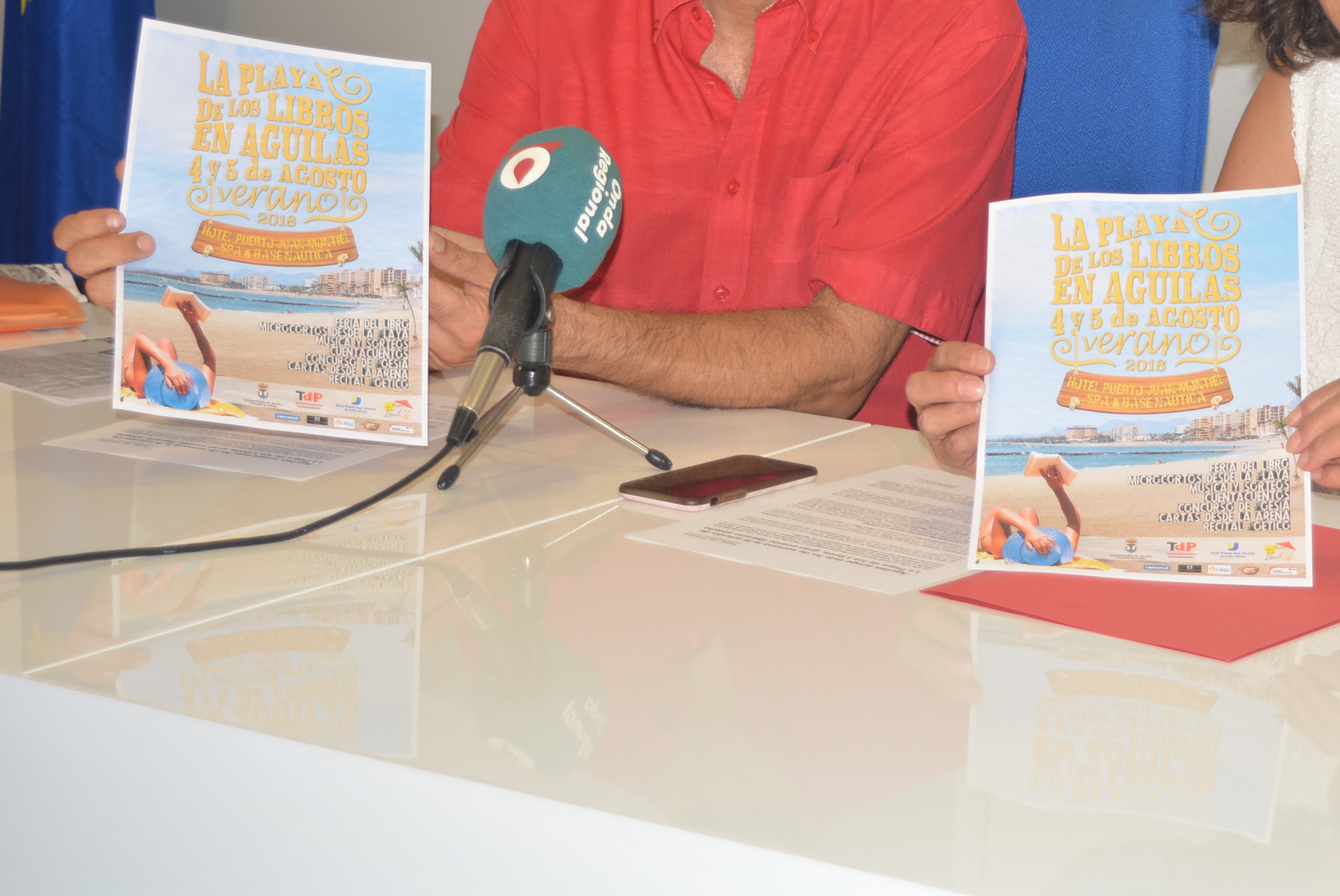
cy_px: 175
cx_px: 1050
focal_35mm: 88
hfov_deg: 22.8
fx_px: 3278
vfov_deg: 15.5
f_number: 4.8
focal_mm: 36
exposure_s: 1/60
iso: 400
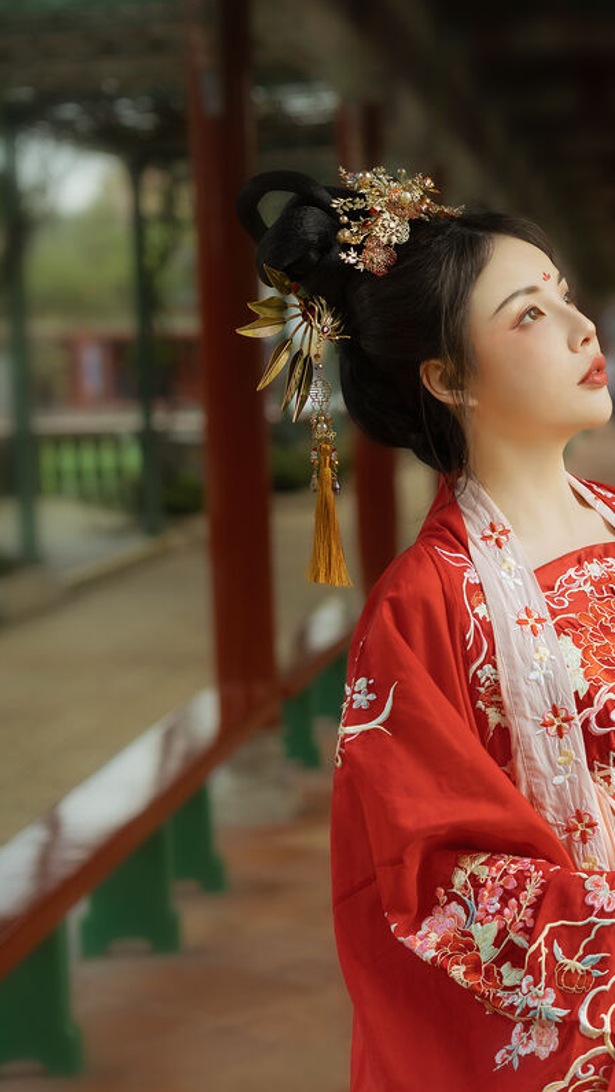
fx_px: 2289
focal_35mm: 79
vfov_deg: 26.8
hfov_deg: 14.8
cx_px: 755
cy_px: 545
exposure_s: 1/200
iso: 100
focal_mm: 50
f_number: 2.5
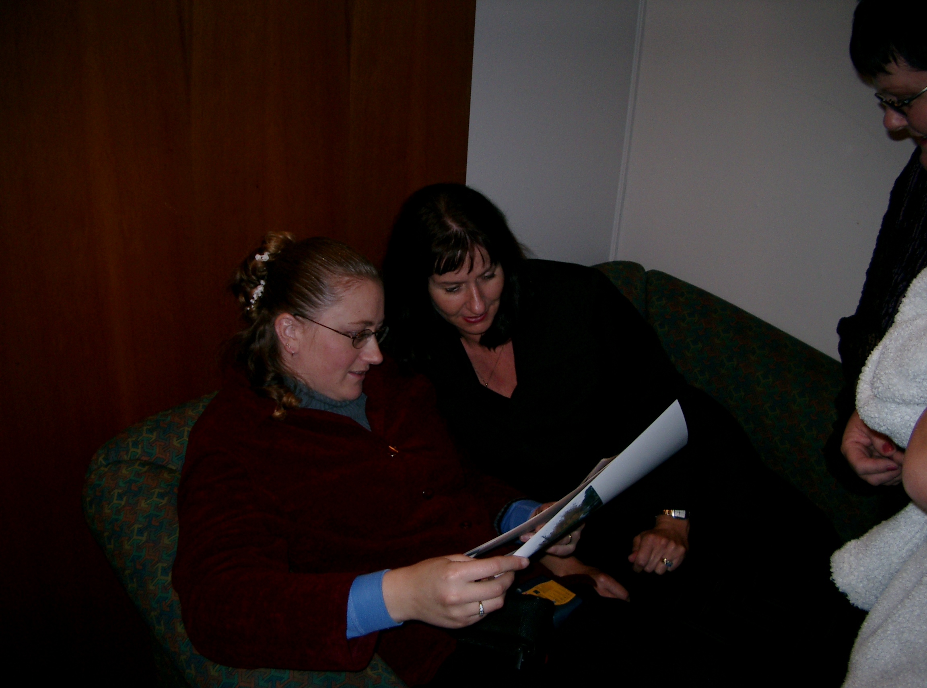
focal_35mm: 37
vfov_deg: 38.5
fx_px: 988
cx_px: 464
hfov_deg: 50.3
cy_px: 344
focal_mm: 7.6
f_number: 2.6
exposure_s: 1/60
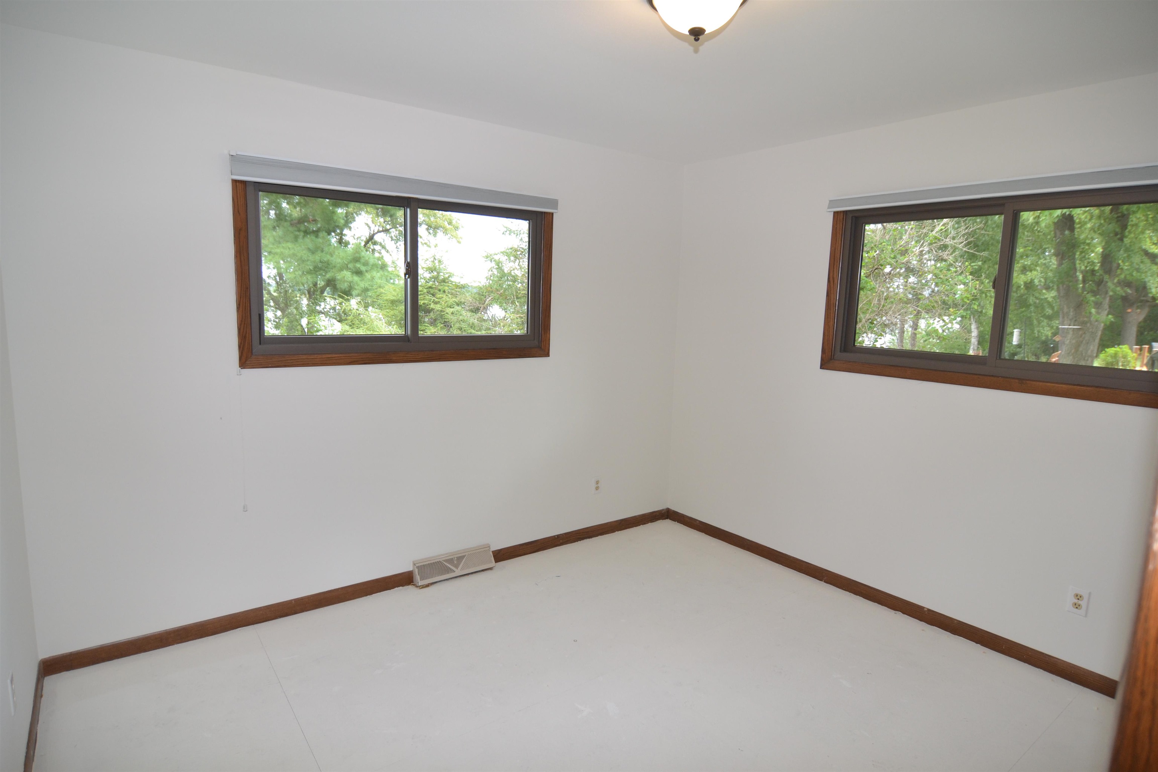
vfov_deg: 67.4
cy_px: 386
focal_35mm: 18
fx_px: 579
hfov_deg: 90.0
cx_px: 579
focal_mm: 12
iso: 400
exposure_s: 1/100
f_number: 5
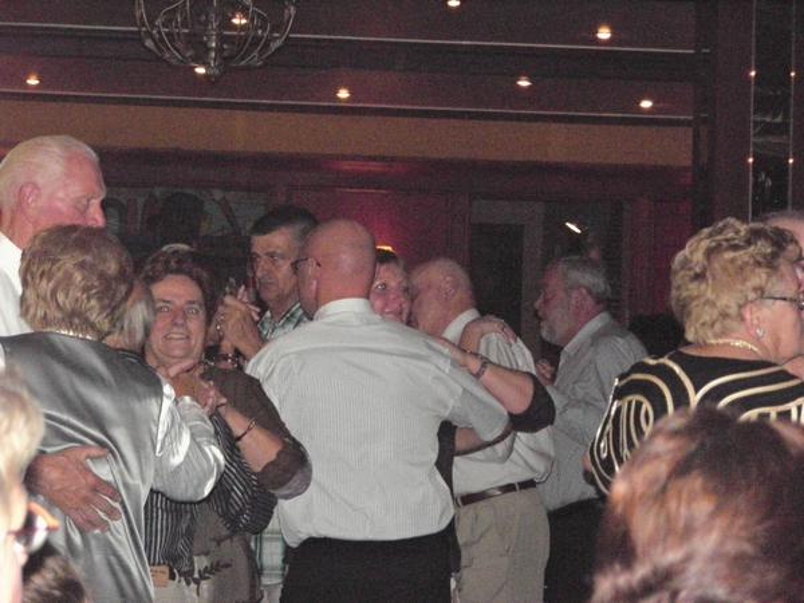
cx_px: 402
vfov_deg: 10.0
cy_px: 302
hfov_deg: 13.3
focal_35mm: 149
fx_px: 3461
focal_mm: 22.9
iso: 400
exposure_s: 1/210
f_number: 3.1
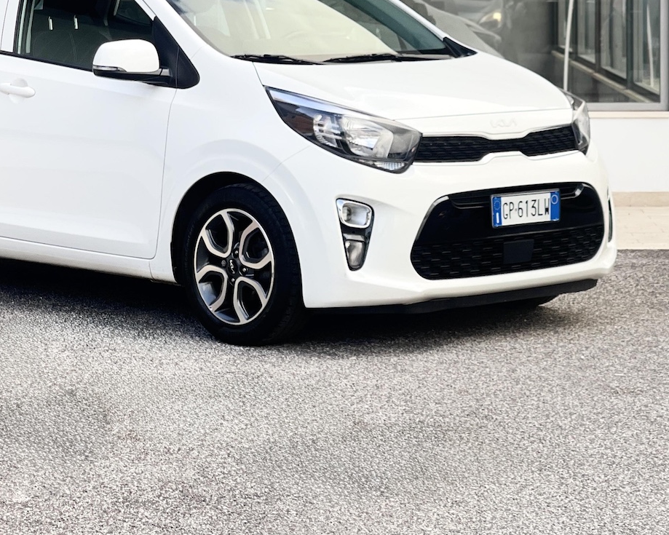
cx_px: 187
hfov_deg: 18.0
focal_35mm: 106
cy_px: 145
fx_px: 2099
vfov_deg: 14.5
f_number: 2.2
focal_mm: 7.5
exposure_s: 1/177
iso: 25
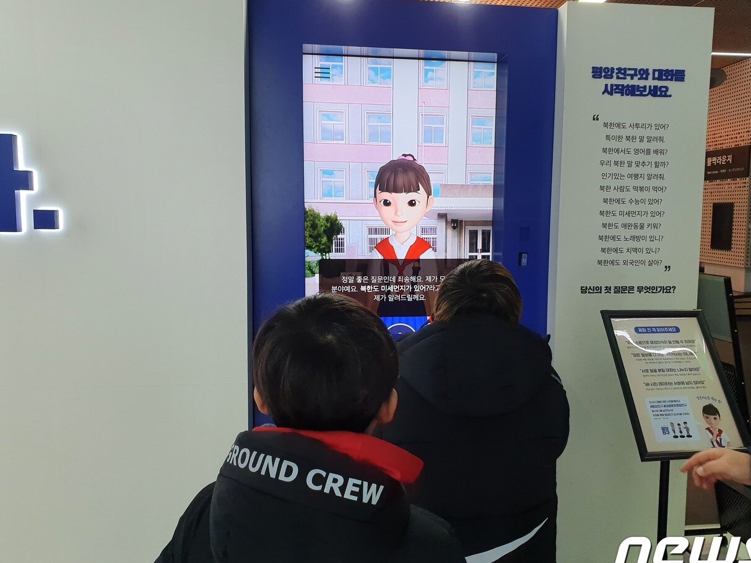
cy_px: 273
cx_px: 423
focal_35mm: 30
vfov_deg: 46.8
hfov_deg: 59.8
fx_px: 651
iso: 125
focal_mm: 4.32
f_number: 2.4
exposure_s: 1/120
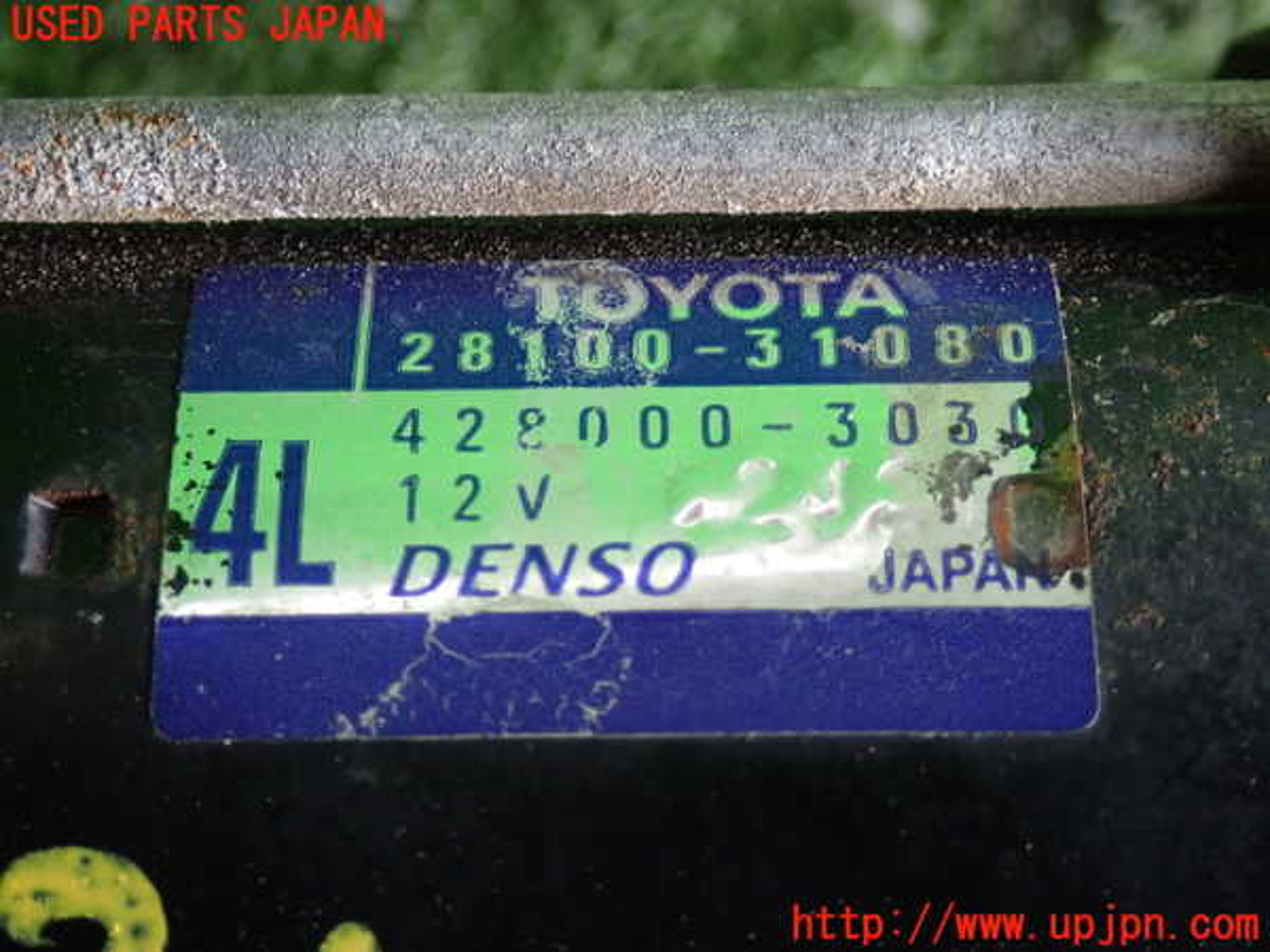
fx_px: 2605
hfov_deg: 27.4
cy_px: 476
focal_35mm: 71
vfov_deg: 20.7
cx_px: 635
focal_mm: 12.73
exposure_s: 1/60
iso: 800
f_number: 3.9
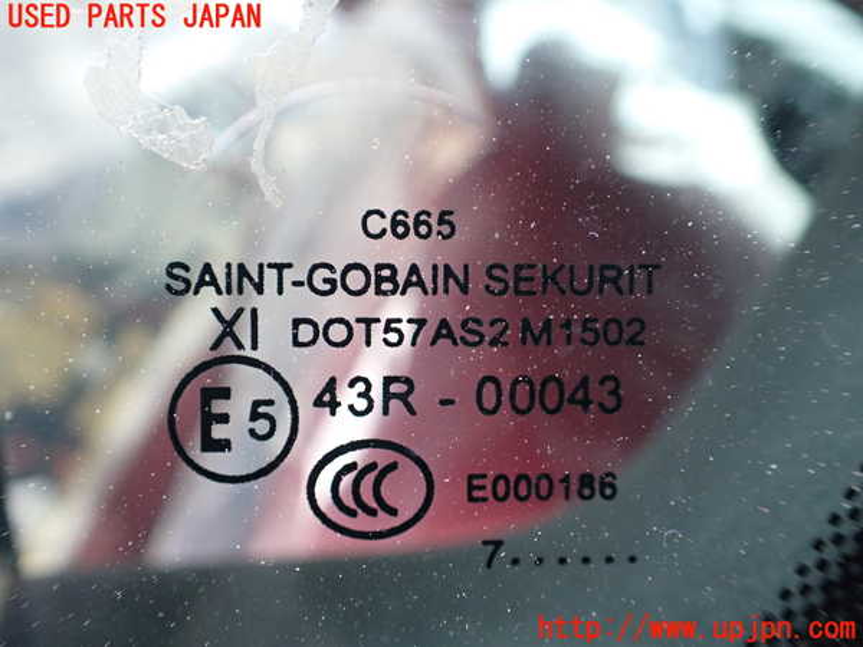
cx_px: 432
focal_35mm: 30
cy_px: 324
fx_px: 748
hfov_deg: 60.0
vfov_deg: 46.8
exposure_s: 1/125
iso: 200
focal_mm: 5.4
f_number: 2.3
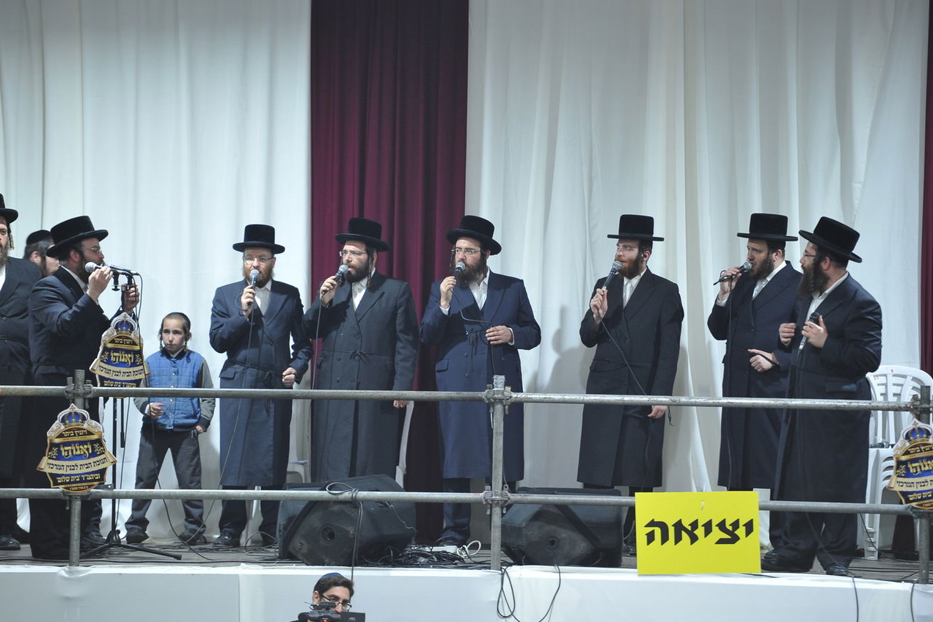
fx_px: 5701
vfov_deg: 6.2
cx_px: 476
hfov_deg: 9.4
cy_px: 300
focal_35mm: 220
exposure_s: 1/60
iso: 1000
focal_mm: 200
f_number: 2.8
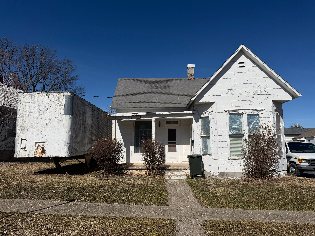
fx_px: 218
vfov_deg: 56.8
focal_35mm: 24
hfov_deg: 71.6
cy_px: 118
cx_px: 158
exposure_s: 1/11905
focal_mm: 6.76
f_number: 1.78
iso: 80
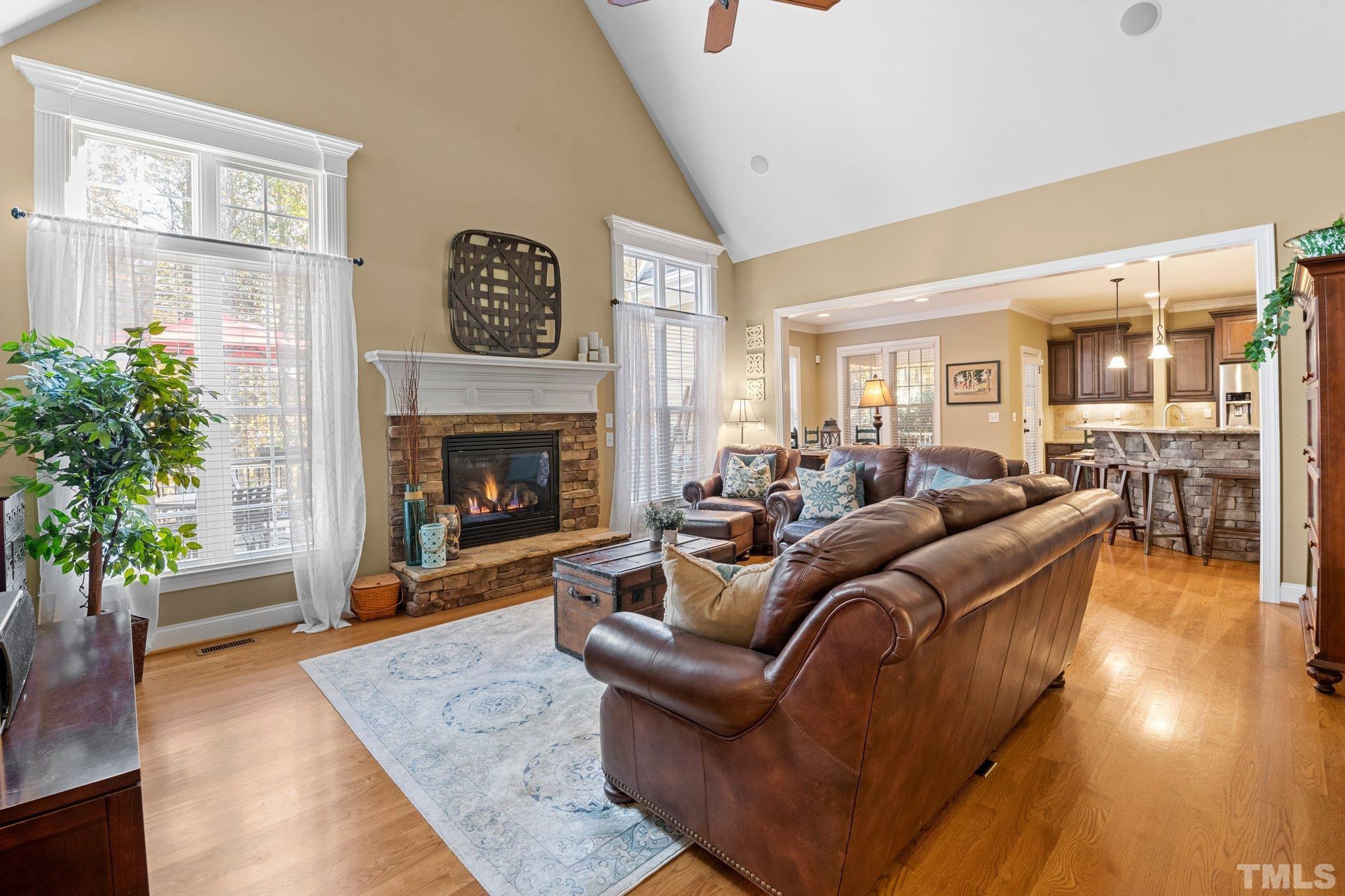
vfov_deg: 77.3
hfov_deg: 100.4
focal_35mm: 15
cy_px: 448
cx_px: 672
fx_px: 560
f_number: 8
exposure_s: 1.6
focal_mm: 15
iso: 500
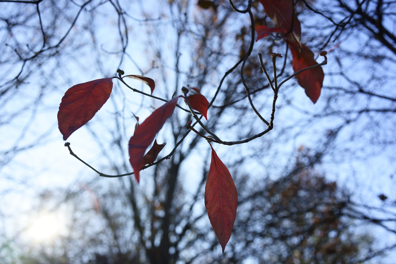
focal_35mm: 35
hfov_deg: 54.4
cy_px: 132
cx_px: 198
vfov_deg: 37.9
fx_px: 385
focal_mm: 35
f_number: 6.3
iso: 160
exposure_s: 1/320
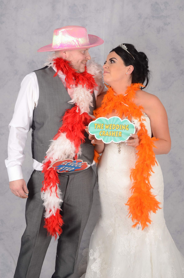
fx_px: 358
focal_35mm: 46
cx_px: 92
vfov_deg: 42.4
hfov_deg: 28.8
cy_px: 139
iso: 200
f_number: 5.6
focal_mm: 31
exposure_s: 1/125
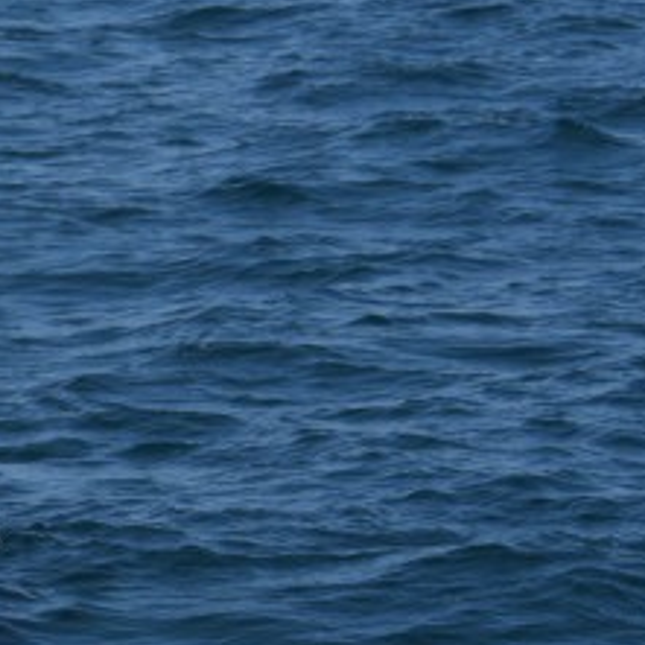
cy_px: 298
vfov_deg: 4.5
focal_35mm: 387
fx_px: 8158
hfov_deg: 4.5
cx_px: -747
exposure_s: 1/1600
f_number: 5.6
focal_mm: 62
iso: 200
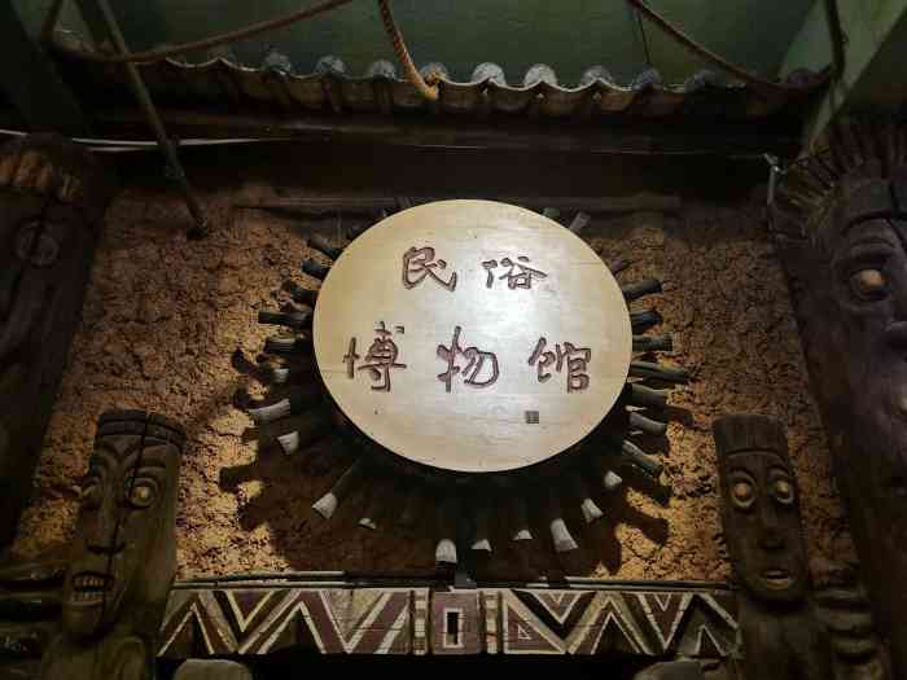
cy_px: 340
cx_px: 454
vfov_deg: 53.1
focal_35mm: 26
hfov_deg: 67.3
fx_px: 681
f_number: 1.8
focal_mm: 5.58
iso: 640
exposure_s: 1/50
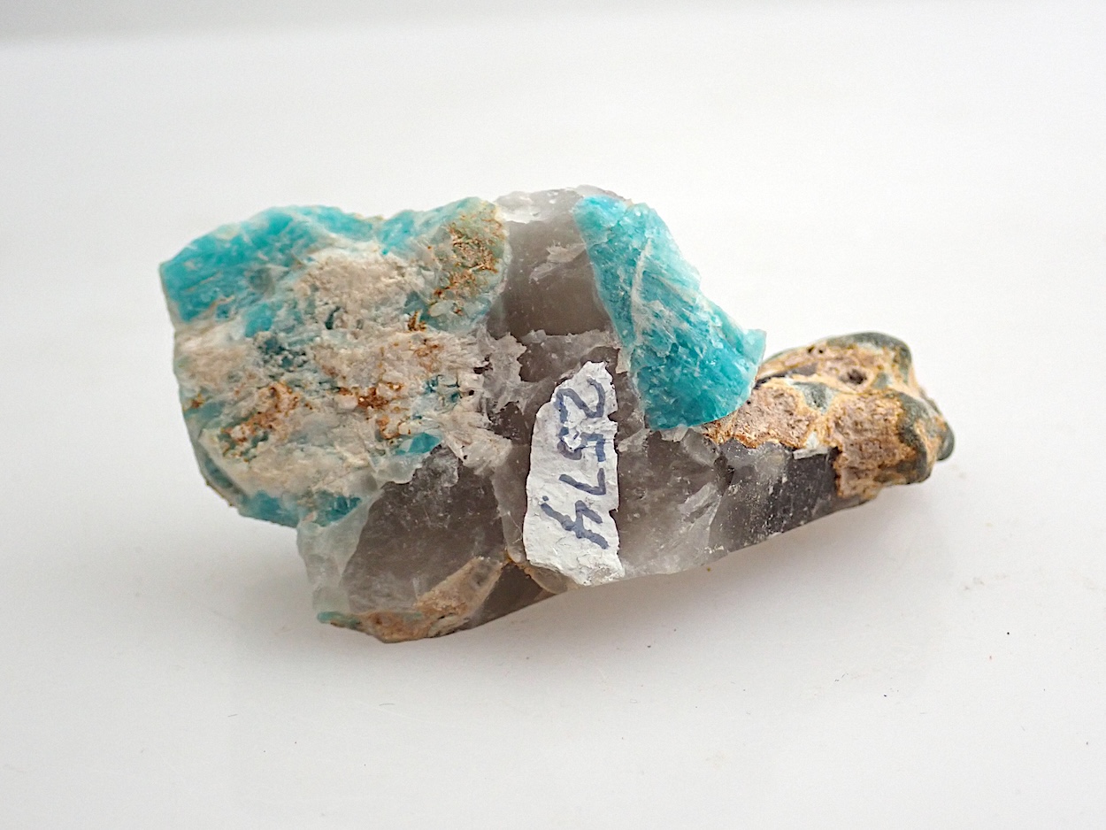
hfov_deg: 27.4
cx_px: 553
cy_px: 415
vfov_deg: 20.7
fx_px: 2269
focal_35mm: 71
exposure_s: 1/60
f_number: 3.9
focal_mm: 12.73
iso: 400
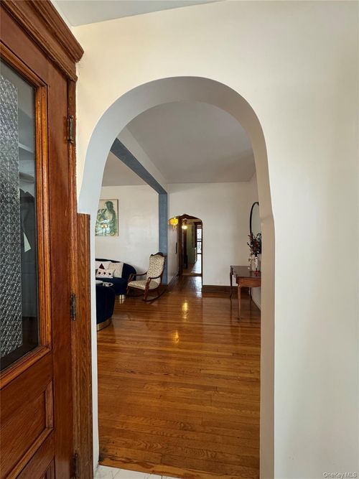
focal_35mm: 14
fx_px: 194
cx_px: 180
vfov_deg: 102.1
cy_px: 240
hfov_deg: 85.7
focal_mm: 2.22
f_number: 2.2
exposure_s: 1/60
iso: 250
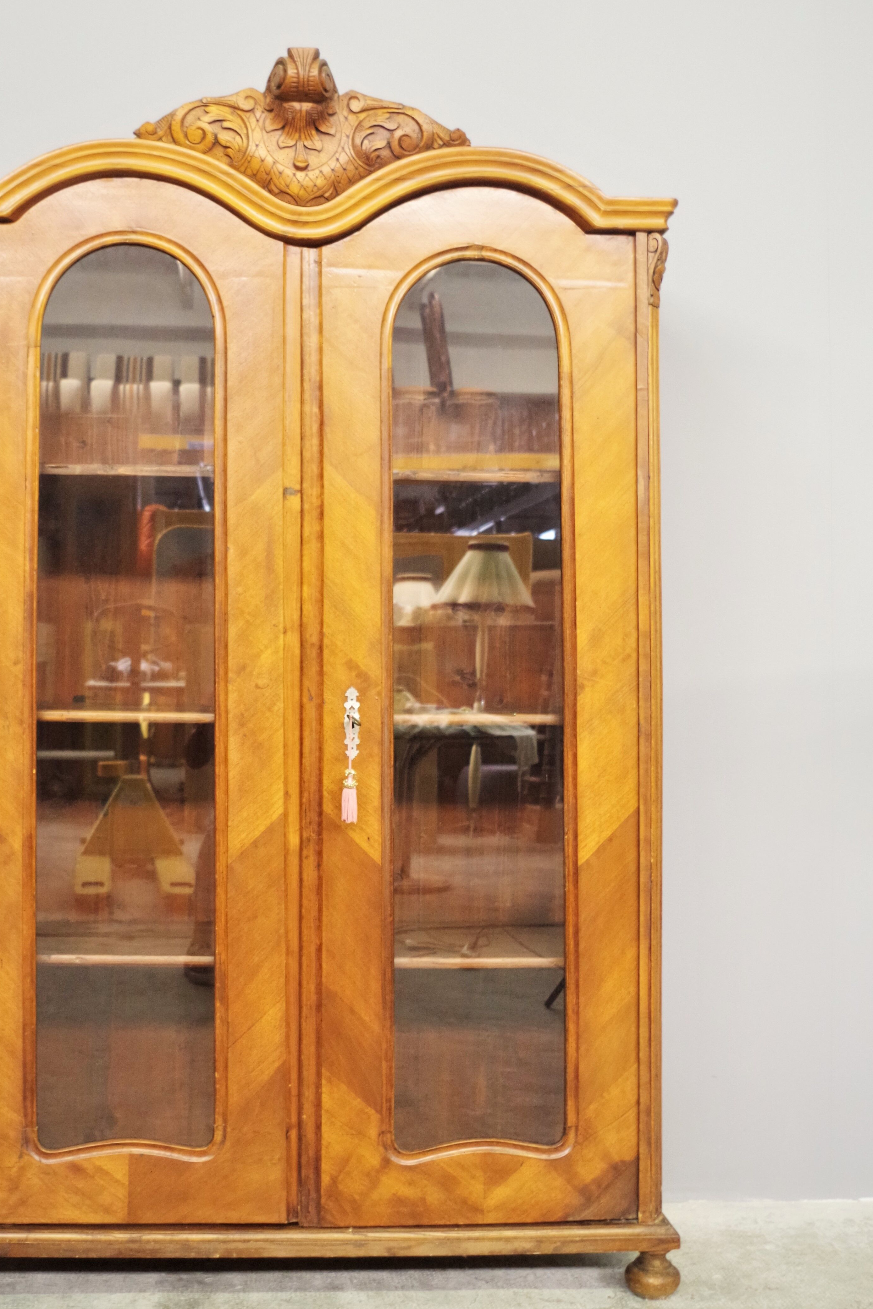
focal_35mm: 41
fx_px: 1491
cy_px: 630
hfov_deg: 32.4
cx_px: 302
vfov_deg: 47.4
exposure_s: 1/25
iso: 1600
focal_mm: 21.25
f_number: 4
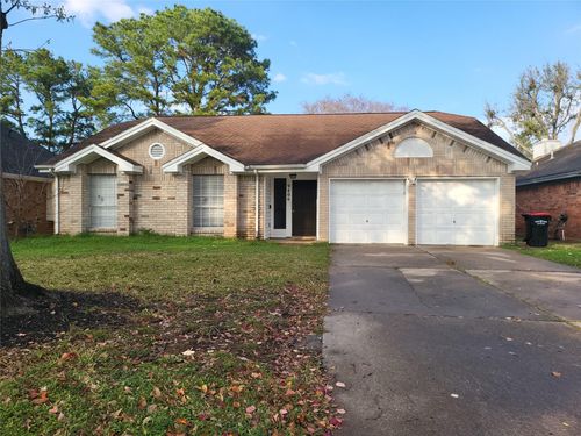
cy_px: 218
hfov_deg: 71.6
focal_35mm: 24
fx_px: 403
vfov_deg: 56.8
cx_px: 290
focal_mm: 5
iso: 40
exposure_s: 1/986
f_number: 1.8
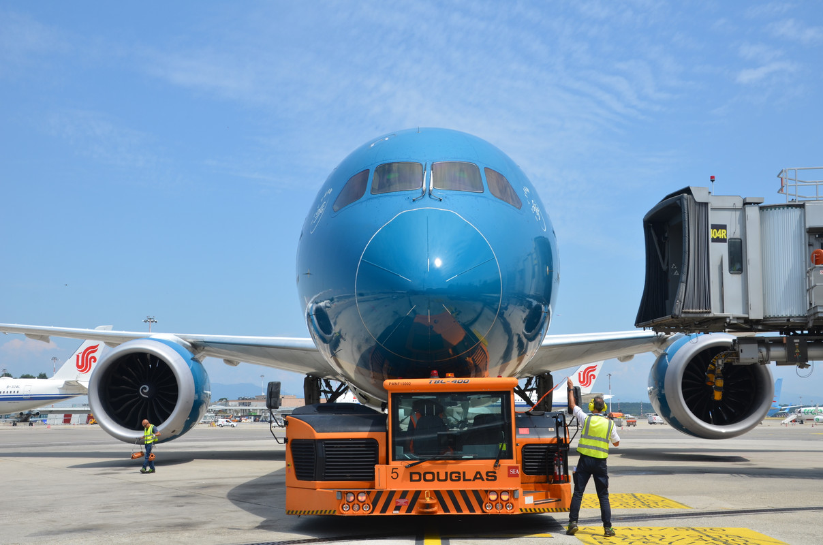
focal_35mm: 45
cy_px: 272
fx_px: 1027
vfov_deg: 29.7
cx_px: 412
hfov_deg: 43.7
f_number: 9
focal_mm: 30
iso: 160
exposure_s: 1/320
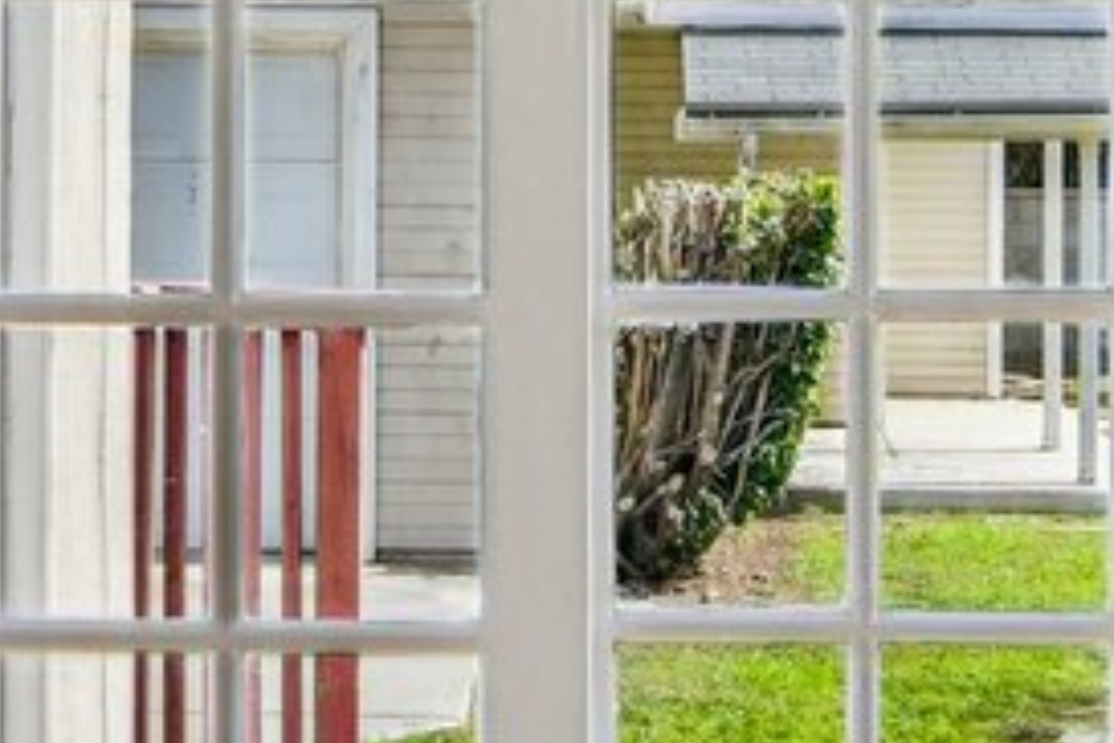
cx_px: 539
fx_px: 3249
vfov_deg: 13.0
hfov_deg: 19.5
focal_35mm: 105
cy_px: 100
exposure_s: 1/400
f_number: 8
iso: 400
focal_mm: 14
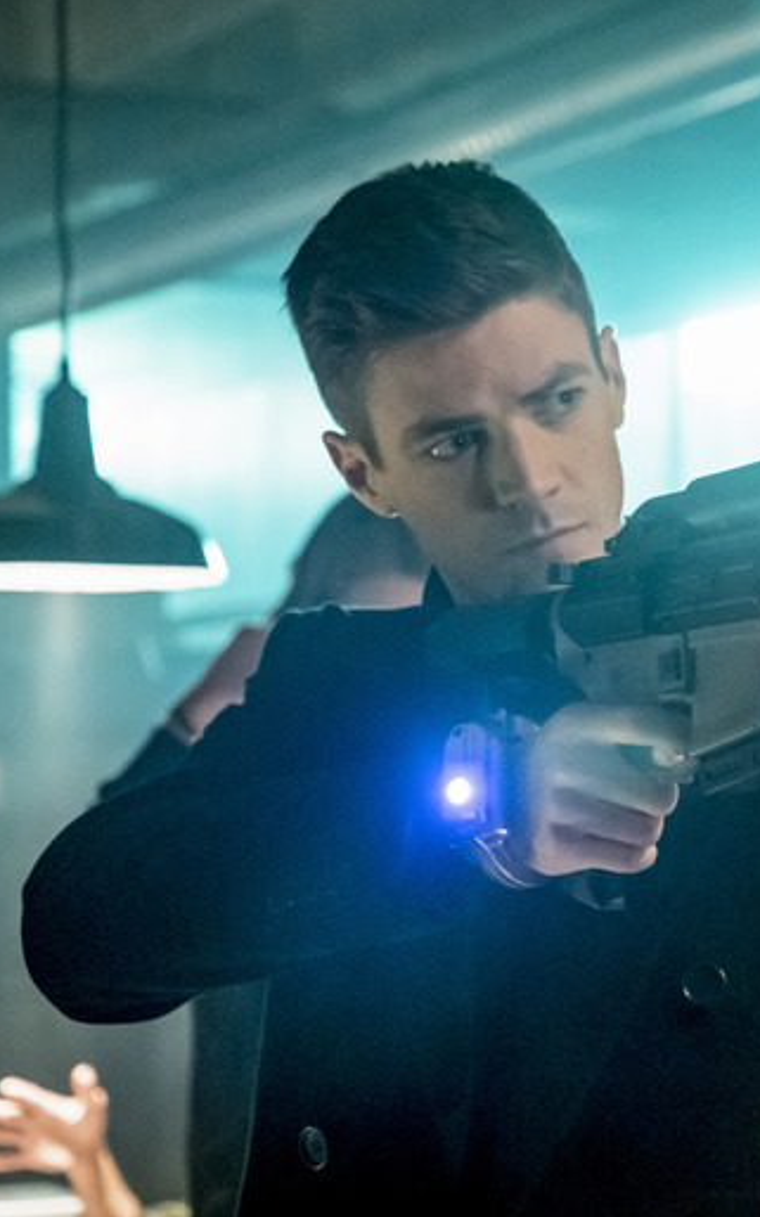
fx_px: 3283
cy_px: 604
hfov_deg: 13.0
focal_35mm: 99
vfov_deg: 21.0
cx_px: 748
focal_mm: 42.7
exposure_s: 1/125
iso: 8000
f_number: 2.8
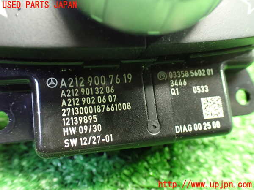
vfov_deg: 46.8
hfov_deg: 60.0
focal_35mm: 30
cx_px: 127
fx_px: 220
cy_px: 95
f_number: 2.3
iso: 1250
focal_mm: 5.4
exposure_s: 1/30
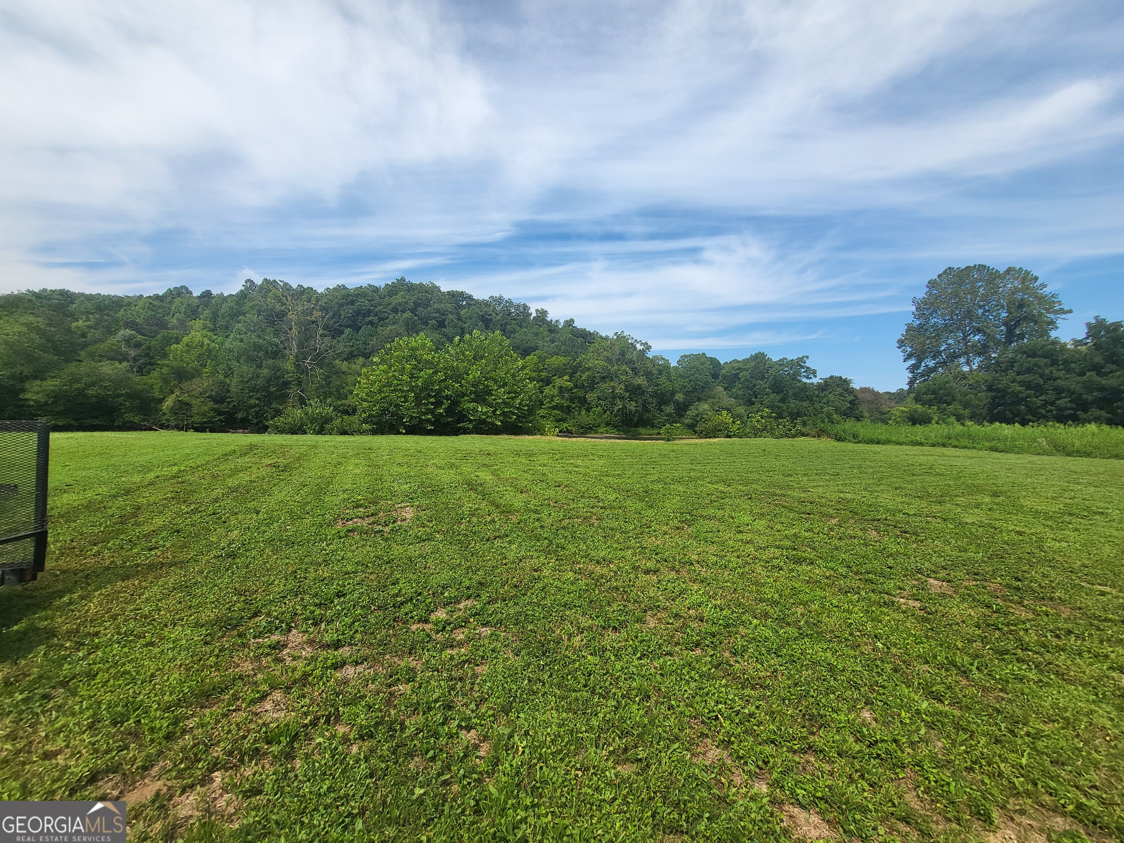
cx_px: 562
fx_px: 422
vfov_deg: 89.9
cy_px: 422
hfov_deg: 106.2
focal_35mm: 13
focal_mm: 1.74
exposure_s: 1/1372
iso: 32
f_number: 2.2
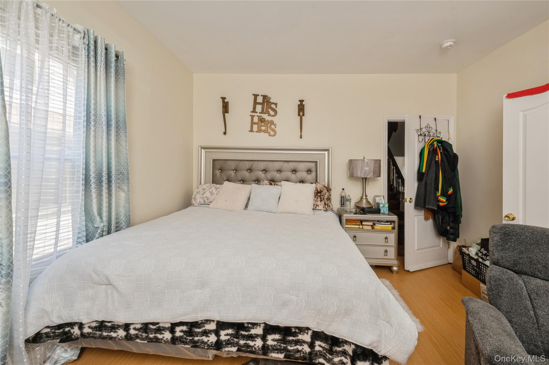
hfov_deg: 104.3
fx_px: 213
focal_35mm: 14
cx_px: 274
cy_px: 182
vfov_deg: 81.1
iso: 200
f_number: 10
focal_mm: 14
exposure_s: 1/25
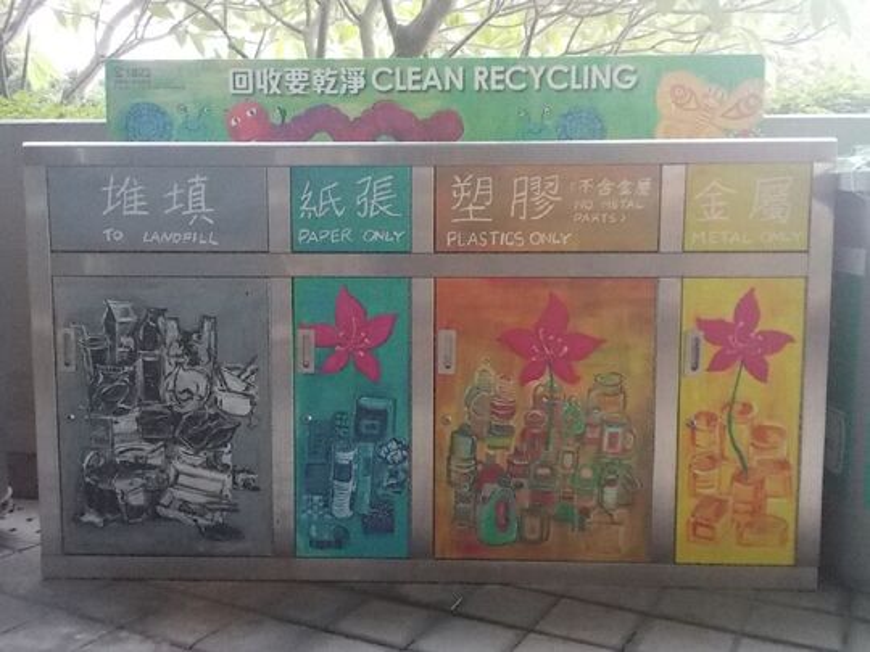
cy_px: 326
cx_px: 435
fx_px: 729
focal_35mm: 29
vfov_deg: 48.2
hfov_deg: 61.7
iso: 640
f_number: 3.3
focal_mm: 4.1
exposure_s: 1/125
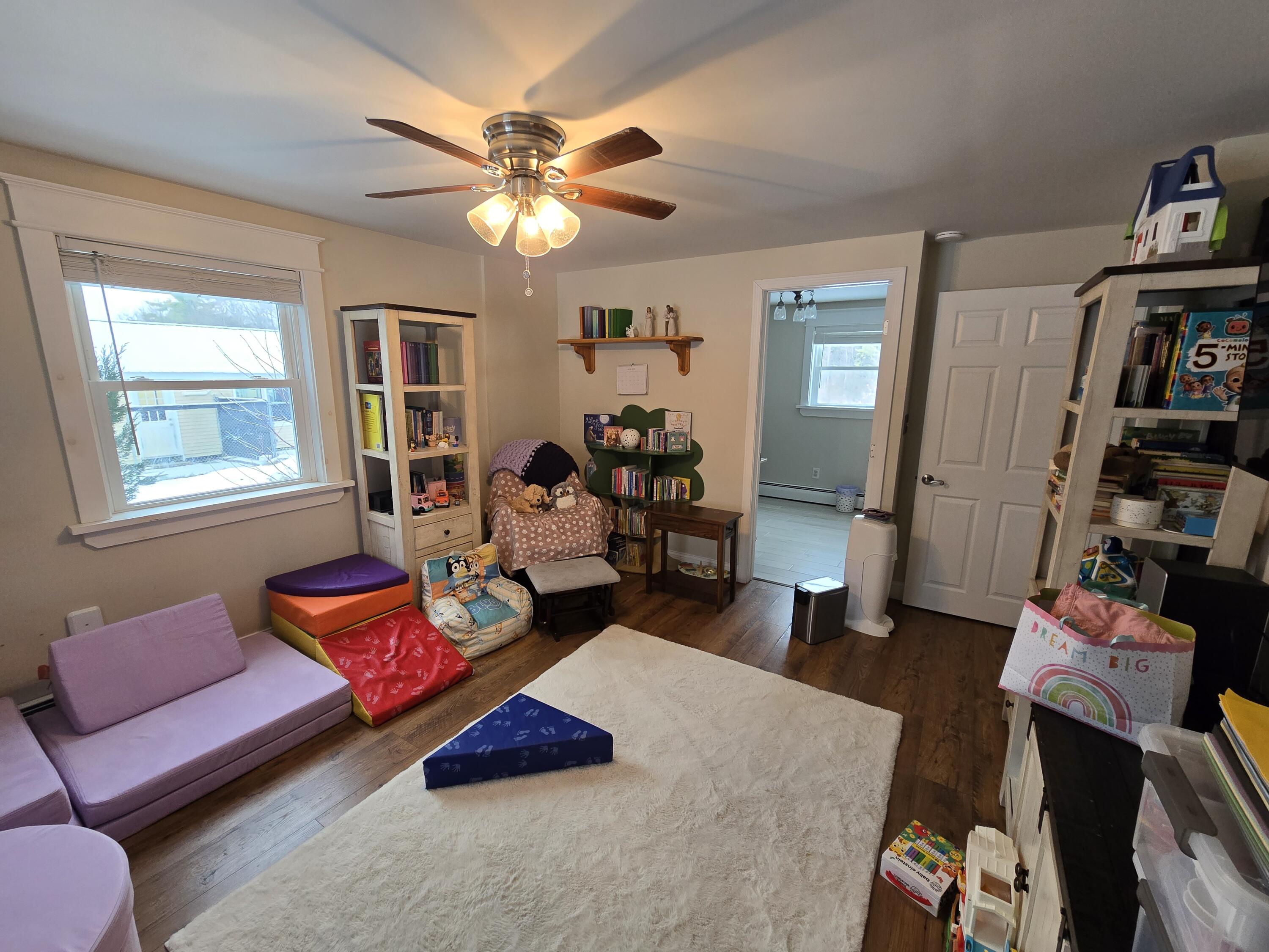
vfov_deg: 89.9
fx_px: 477
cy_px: 476
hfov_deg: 106.2
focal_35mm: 13
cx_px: 634
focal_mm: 2.2
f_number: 2.2
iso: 125
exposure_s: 1/60
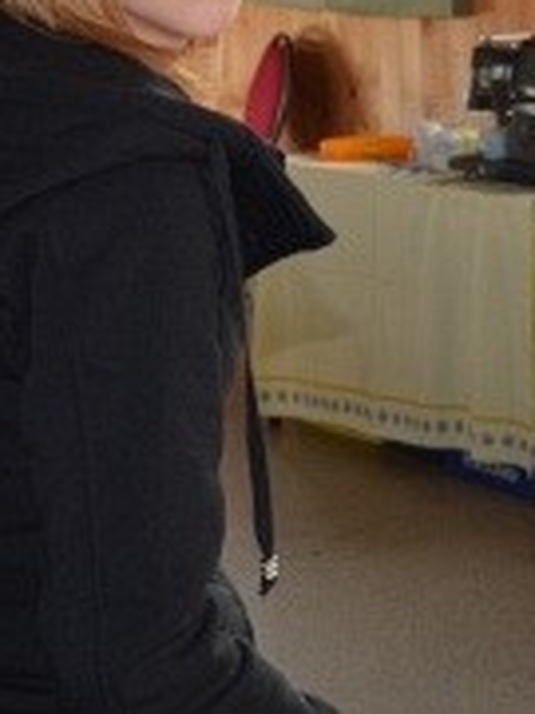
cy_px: 61
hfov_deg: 11.8
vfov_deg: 16.2
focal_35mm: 120
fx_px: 2473
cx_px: 785
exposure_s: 1/125
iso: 250
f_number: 4.2
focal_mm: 30
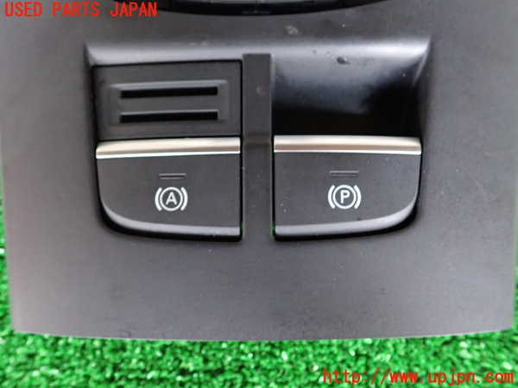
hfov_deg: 60.0
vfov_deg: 46.8
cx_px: 259
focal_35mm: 30
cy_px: 194
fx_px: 449
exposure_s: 1/25
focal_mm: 5.4
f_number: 2.3
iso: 800
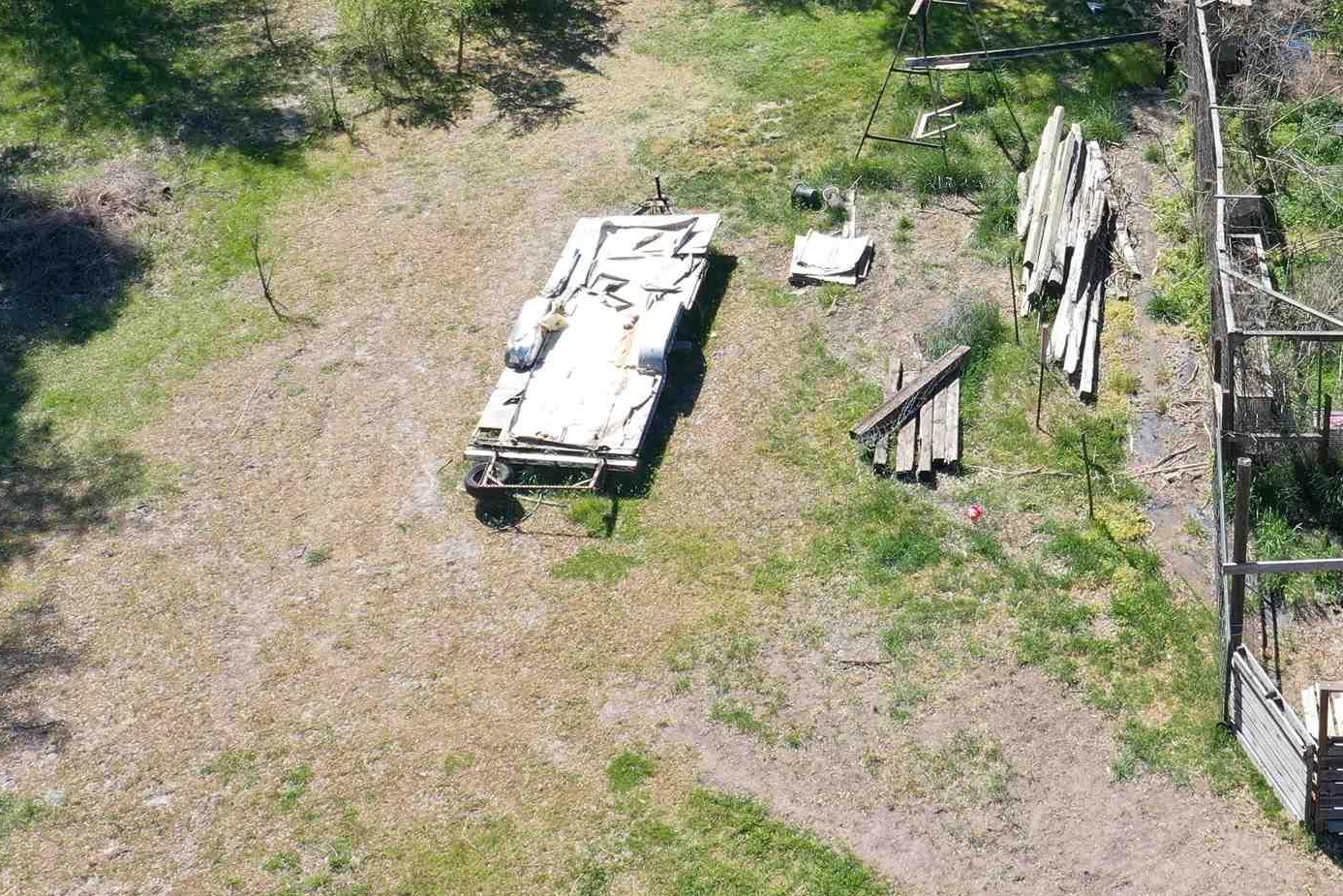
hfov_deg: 31.5
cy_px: 155
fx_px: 2313
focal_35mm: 62
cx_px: 1080
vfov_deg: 21.6
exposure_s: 1/320
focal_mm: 10.26
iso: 100
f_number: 5
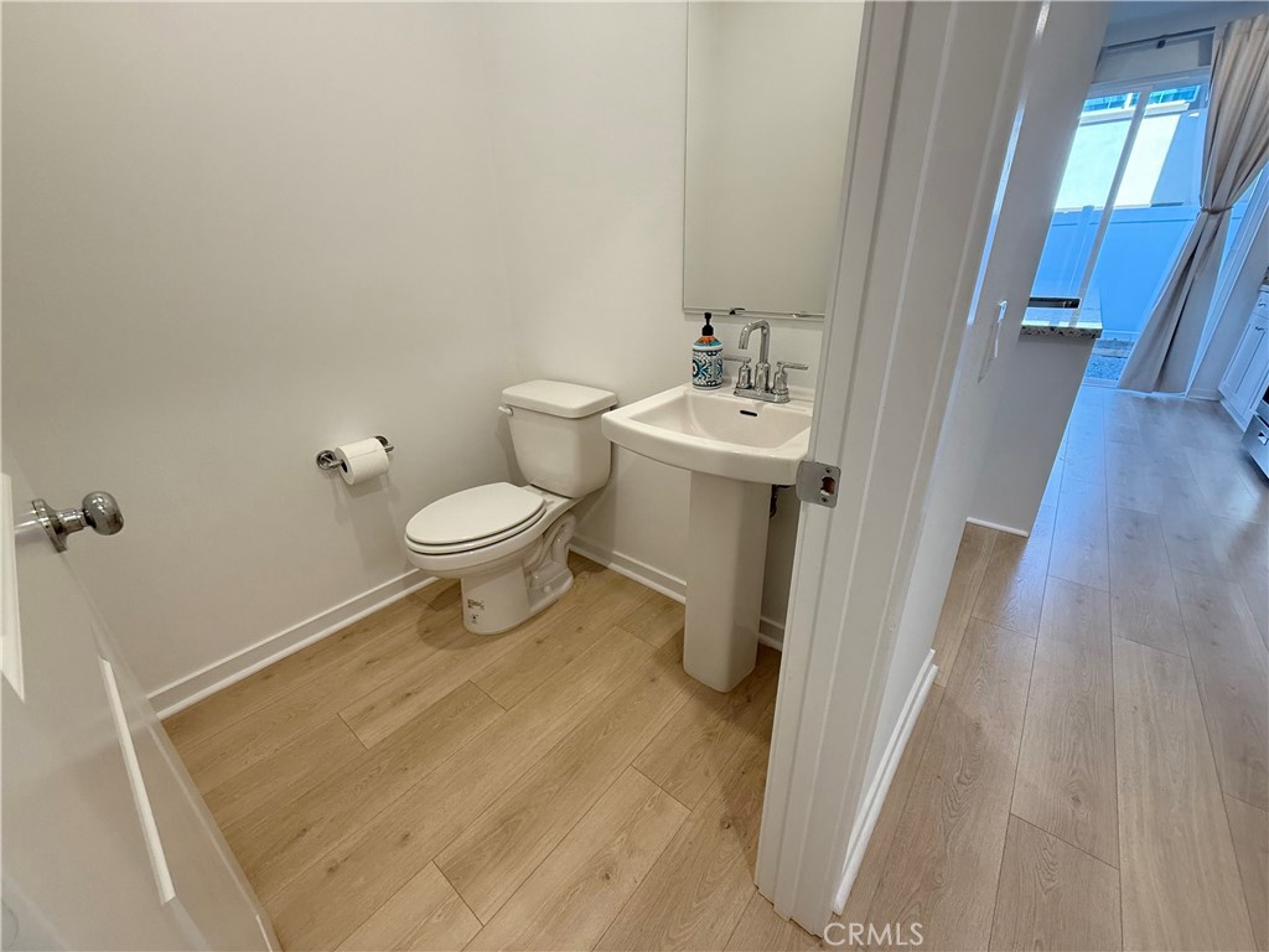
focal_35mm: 14
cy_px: 476
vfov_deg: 85.7
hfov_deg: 102.1
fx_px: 513
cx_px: 634
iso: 320
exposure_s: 1/120
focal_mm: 2.22
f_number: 2.2
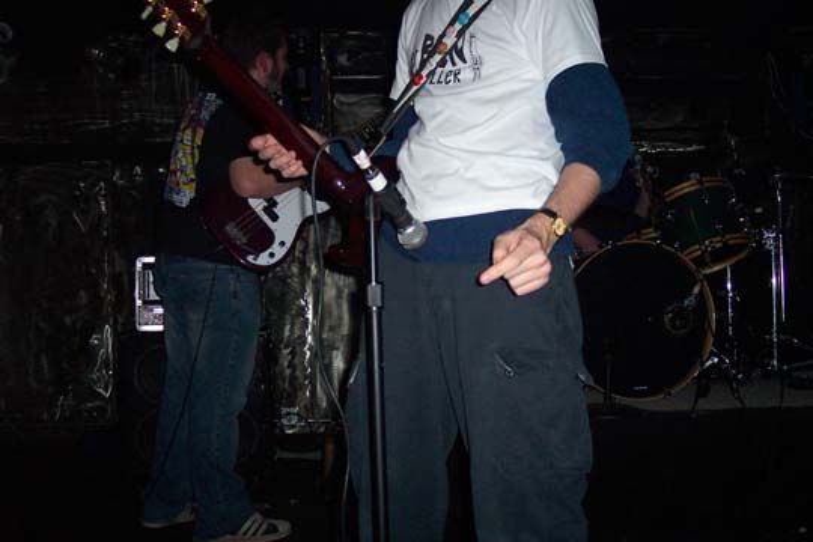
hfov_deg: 50.7
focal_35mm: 38
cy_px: 271
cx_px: 406
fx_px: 858
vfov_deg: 35.1
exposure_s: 1/30
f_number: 2.8
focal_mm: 8
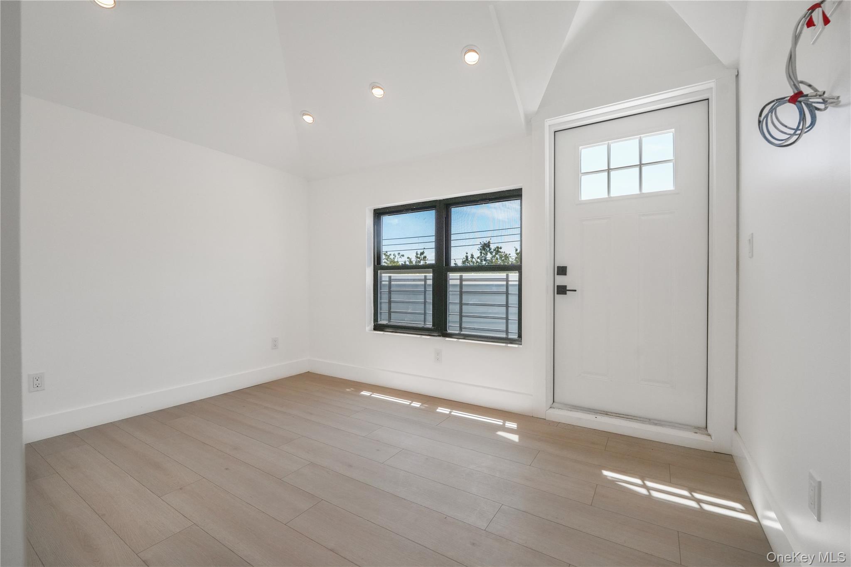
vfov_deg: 81.2
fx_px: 331
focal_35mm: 14
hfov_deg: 104.3
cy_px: 284
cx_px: 426
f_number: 8
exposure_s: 1/800
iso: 800
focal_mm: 14
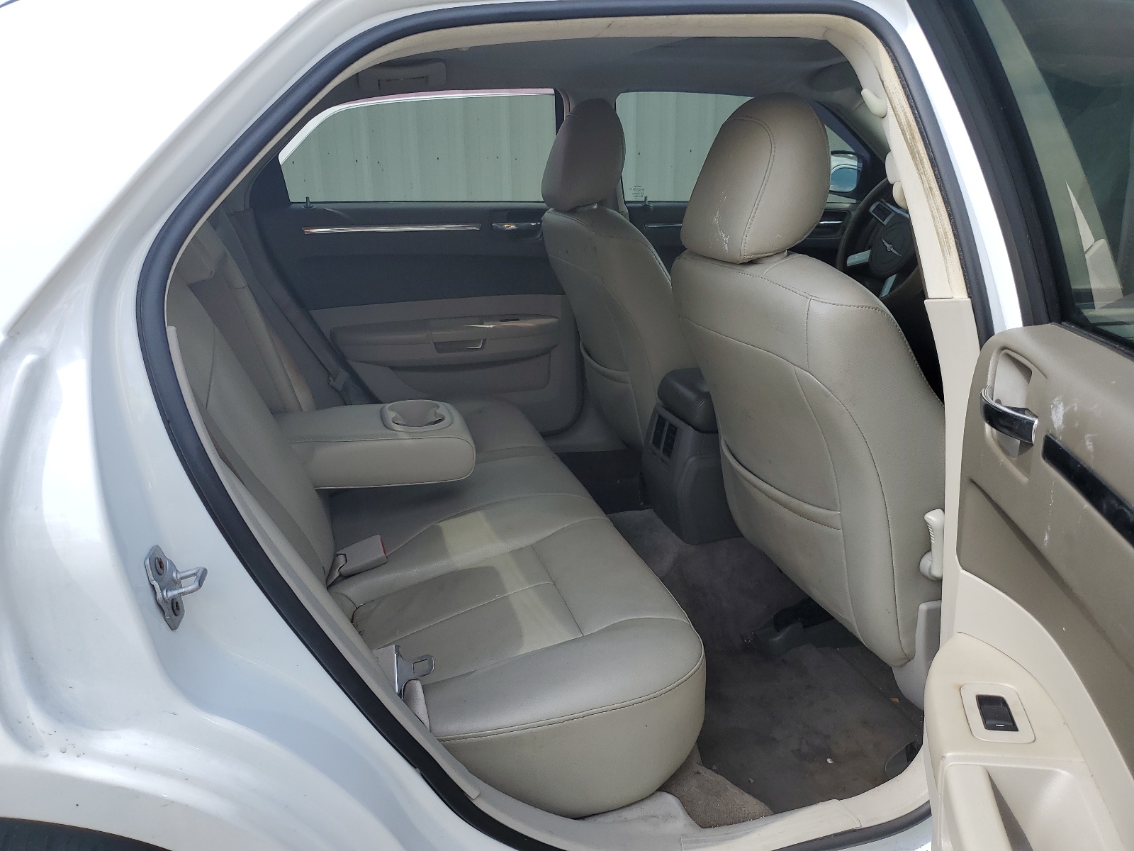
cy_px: 426
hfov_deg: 67.3
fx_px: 852
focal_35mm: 26
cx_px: 567
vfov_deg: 53.1
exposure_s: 1/909
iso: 50
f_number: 1.5
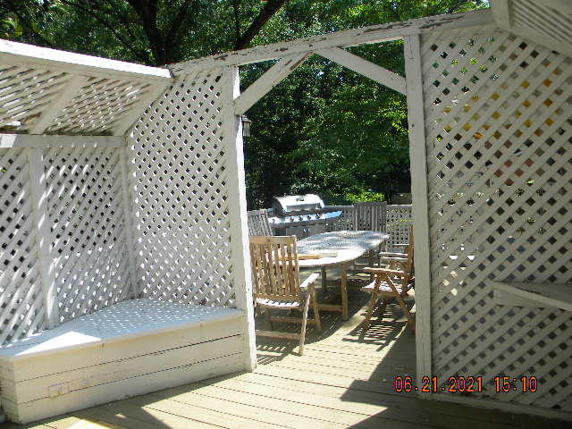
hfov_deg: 63.4
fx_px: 463
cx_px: 286
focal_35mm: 28
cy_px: 214
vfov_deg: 49.7
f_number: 3.5
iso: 80
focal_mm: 5
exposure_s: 1/479
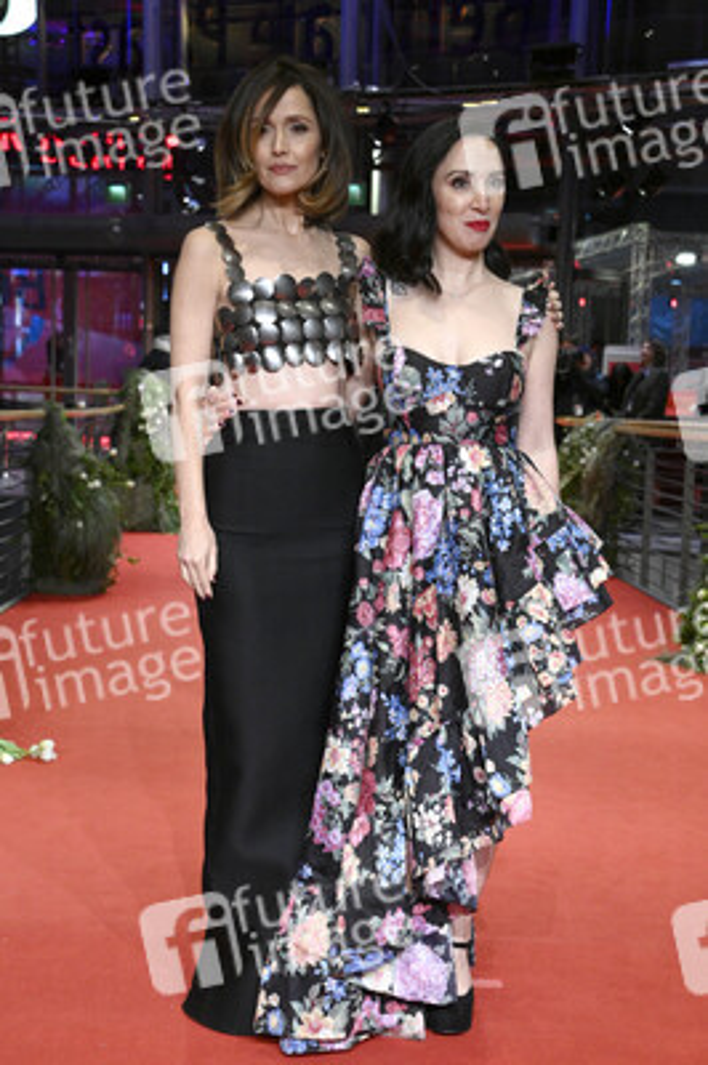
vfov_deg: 32.4
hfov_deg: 21.9
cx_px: 354
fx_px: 1832
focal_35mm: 62
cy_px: 532
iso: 5000
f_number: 5.6
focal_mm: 62
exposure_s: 1/250
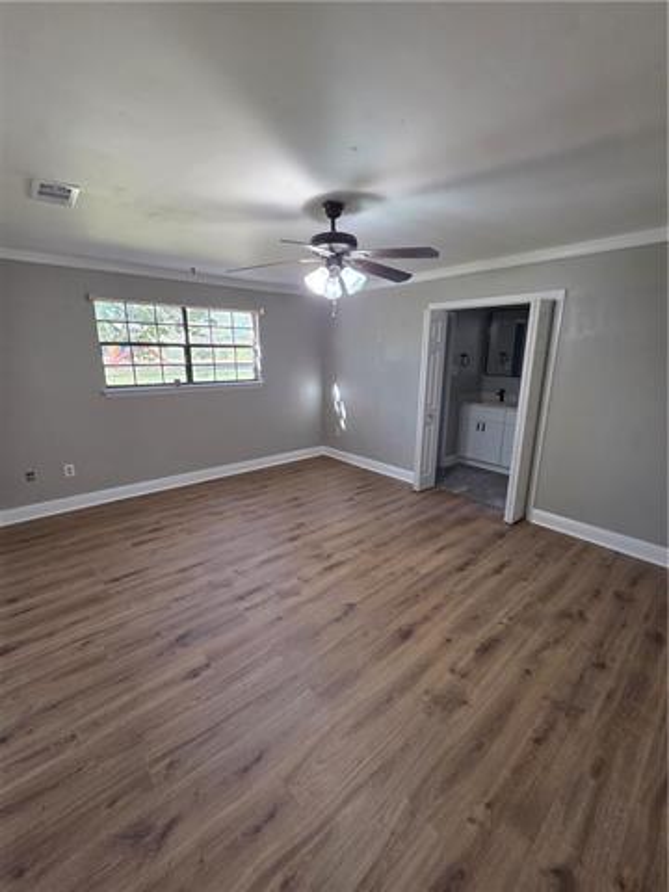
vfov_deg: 106.2
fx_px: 335
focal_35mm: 13
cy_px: 446
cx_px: 334
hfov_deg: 89.9
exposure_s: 1/60
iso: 160
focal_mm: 2.2
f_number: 2.2
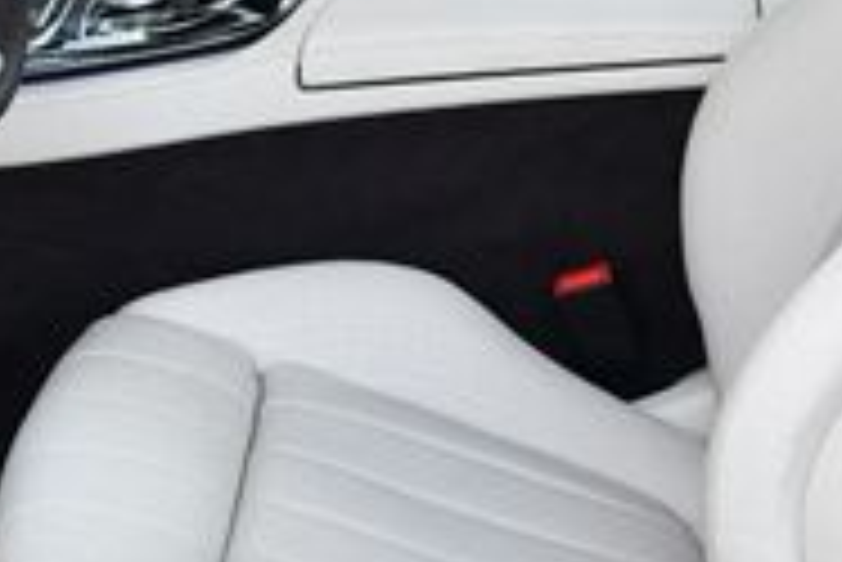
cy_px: 94
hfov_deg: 16.6
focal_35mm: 123
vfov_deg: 11.1
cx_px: 230
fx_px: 2879
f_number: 3.5
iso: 400
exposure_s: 1/250
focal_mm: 18
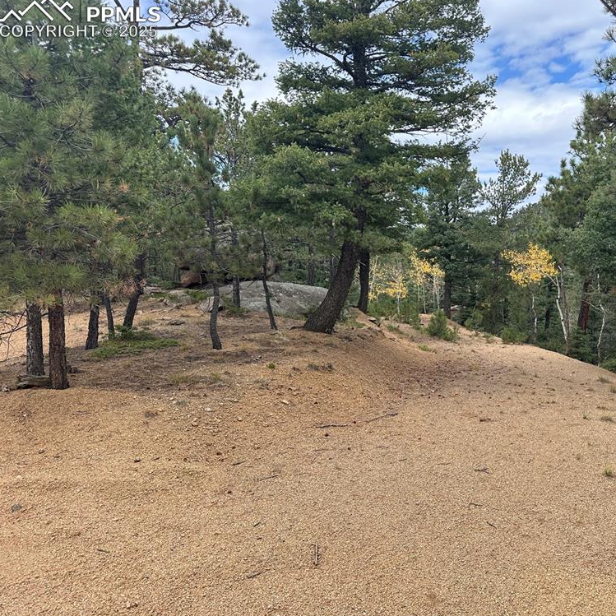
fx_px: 584
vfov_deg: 55.6
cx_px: 417
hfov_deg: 54.4
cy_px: 307
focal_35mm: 29
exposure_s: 1/1050
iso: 80
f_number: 1.78
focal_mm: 6.86
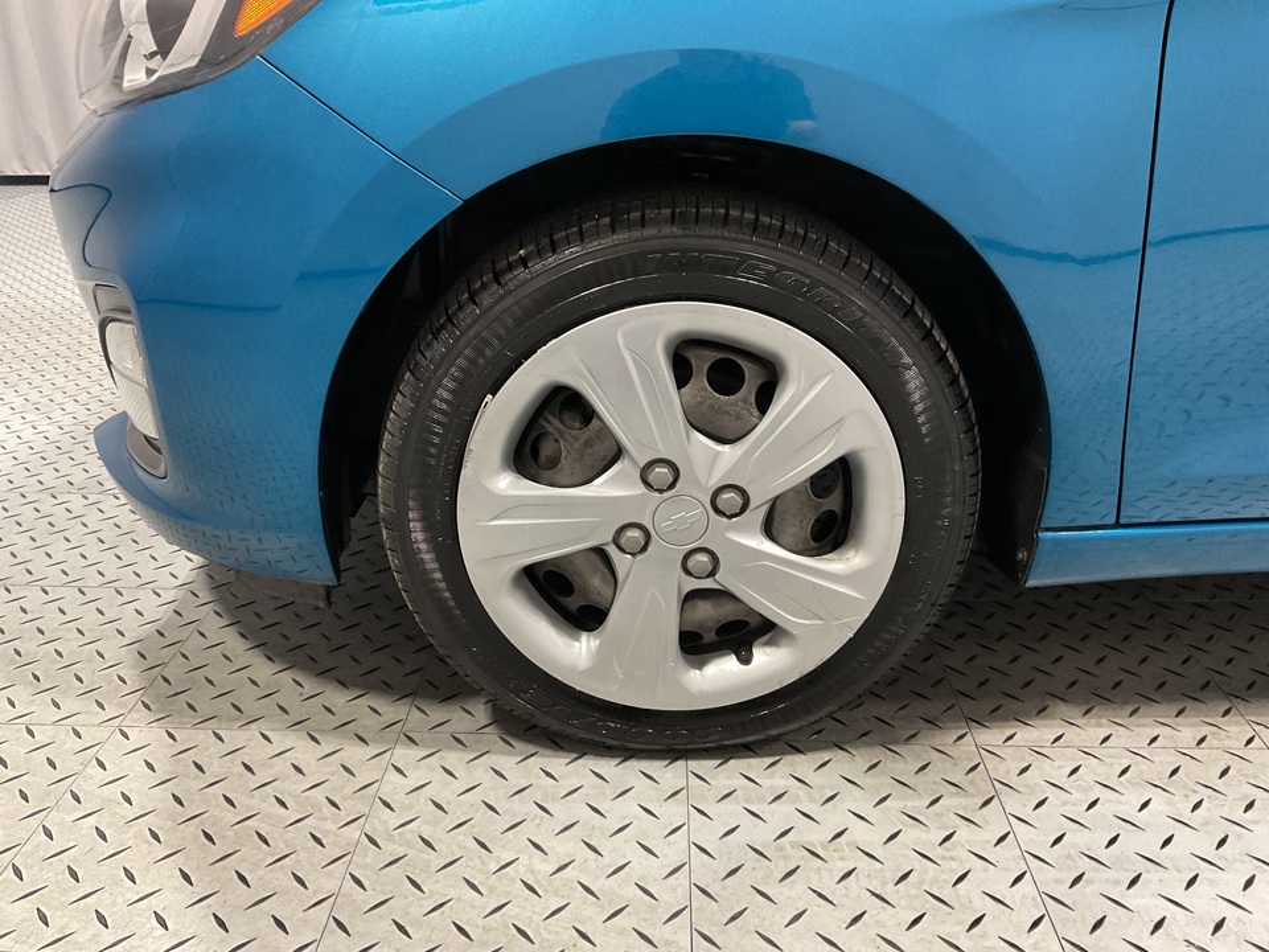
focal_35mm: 29
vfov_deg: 48.2
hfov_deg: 61.7
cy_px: 476
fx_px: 1063
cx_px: 634
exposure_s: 1/60
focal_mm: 3
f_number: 1.8
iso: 160
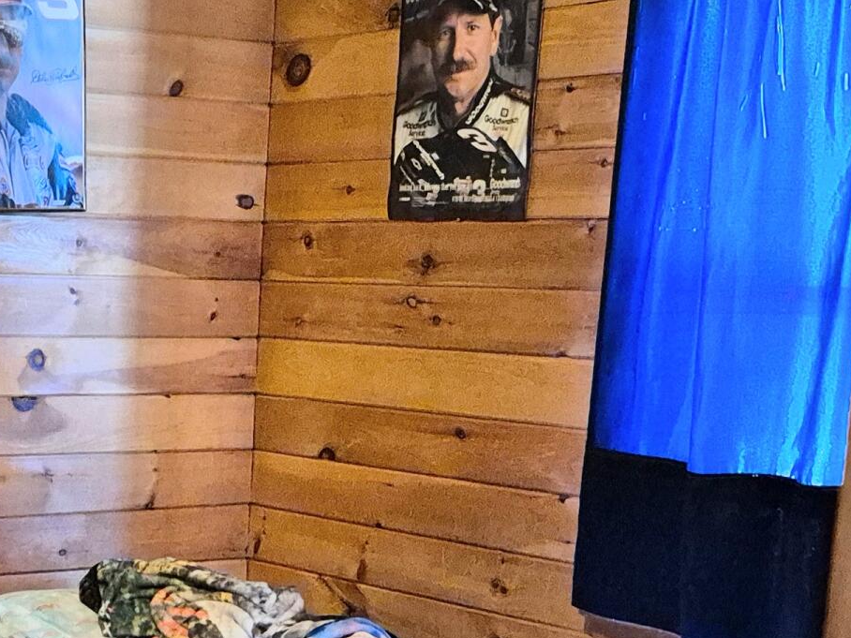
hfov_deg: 24.8
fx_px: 1868
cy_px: 648
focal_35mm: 76
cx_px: 73
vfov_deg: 18.8
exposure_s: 1/60
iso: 2000
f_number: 1.8
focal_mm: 5.4
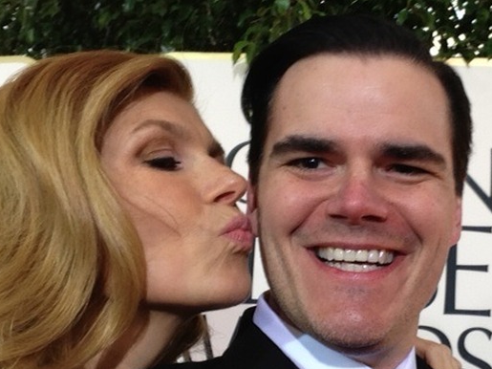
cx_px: 366
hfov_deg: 35.4
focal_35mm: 53
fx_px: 753
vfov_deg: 27.5
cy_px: 186
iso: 40
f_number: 2.4
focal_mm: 2.18
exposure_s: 1/40
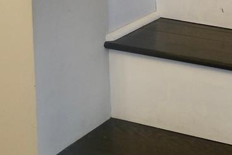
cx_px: 272
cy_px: -145
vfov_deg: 10.0
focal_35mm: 128
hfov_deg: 15.5
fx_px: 824
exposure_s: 1/100
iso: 1000
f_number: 3.5
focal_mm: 15
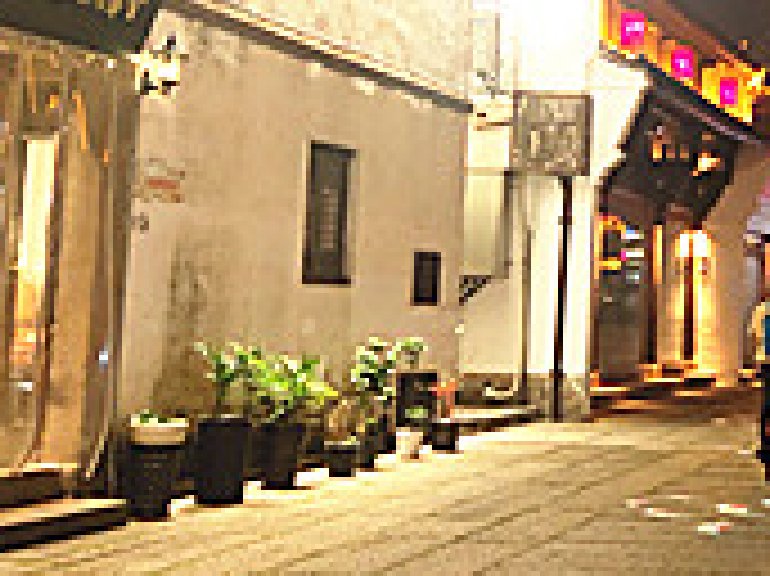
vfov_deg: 19.9
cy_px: 124
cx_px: 878
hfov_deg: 24.6
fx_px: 1623
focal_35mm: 73
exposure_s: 1/50
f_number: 1.8
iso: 169
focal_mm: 4.71
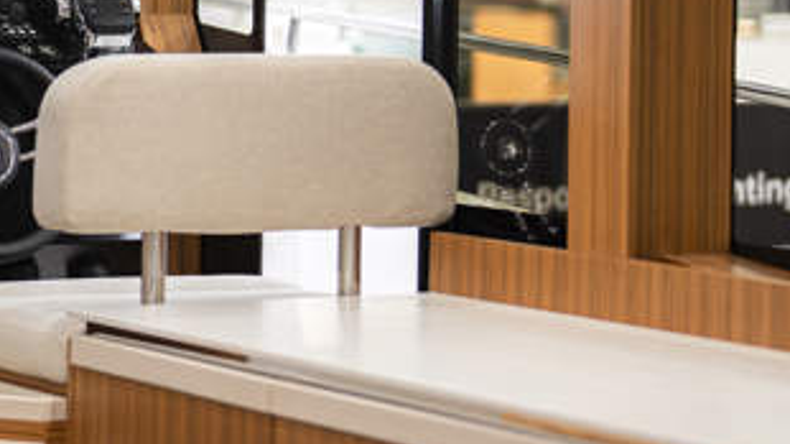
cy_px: 93
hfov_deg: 11.4
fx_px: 3852
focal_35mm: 184
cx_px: -247
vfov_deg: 6.6
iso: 100
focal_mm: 50
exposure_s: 1/50
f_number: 1.2
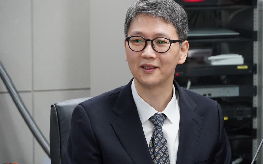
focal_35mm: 195
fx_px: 1395
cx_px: 152
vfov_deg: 6.7
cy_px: 87
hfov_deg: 10.8
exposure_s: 1/80
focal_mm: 109
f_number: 5.6
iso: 2000
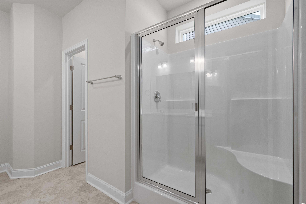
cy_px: 102
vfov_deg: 73.7
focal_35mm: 16
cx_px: 153
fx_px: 136
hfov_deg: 96.7
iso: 800
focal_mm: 16
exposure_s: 1/15
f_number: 8
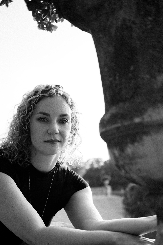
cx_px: 59
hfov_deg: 26.9
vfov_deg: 38.9
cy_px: 173
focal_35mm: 50
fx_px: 340
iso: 100
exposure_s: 1/640
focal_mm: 35
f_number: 2.8
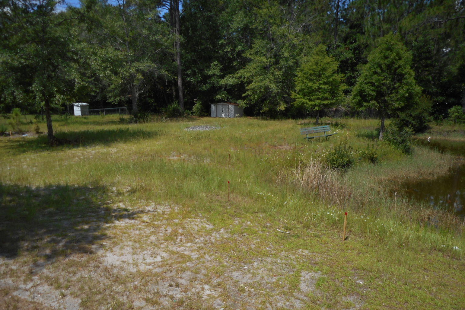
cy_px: 176
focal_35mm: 27
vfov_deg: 47.8
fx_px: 349
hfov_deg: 67.4
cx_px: 232
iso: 80
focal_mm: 4.5
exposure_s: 1/800
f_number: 3.7
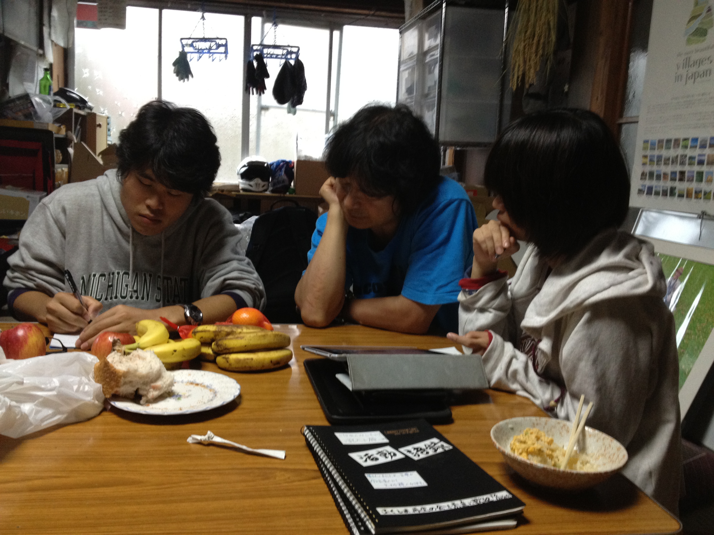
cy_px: 268
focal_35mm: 35
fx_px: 722
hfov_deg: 52.6
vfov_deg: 40.7
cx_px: 357
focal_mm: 4.28
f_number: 2.4
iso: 200
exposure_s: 1/20
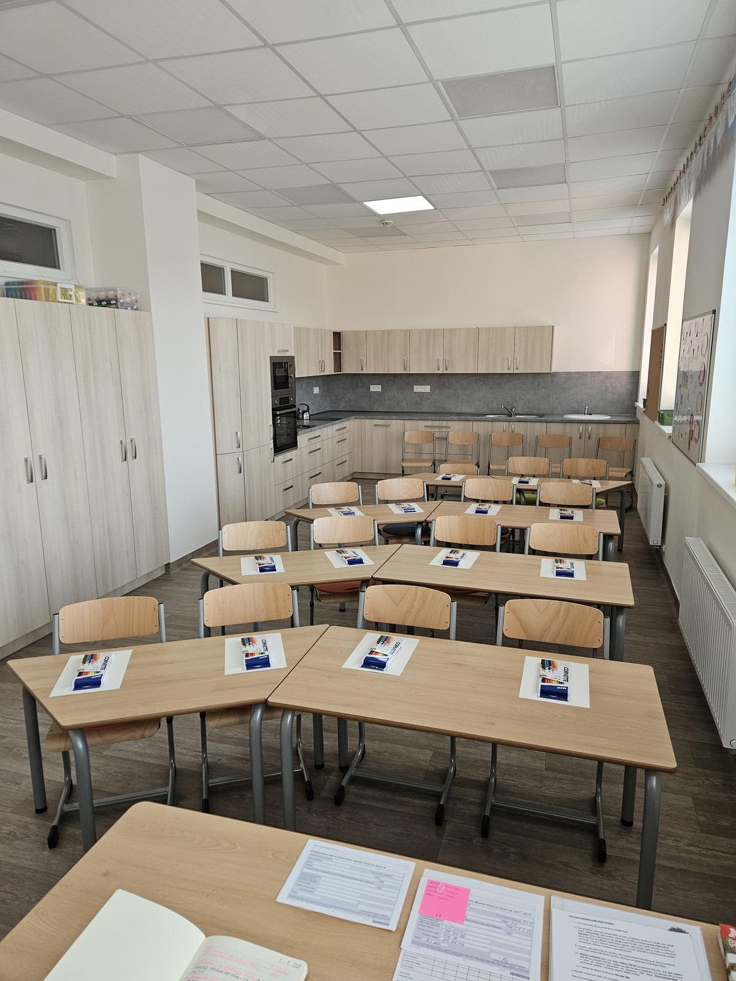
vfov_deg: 73.9
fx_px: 652
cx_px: 368
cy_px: 490
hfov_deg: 58.9
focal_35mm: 23
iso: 160
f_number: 1.8
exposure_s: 1/180
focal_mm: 5.4
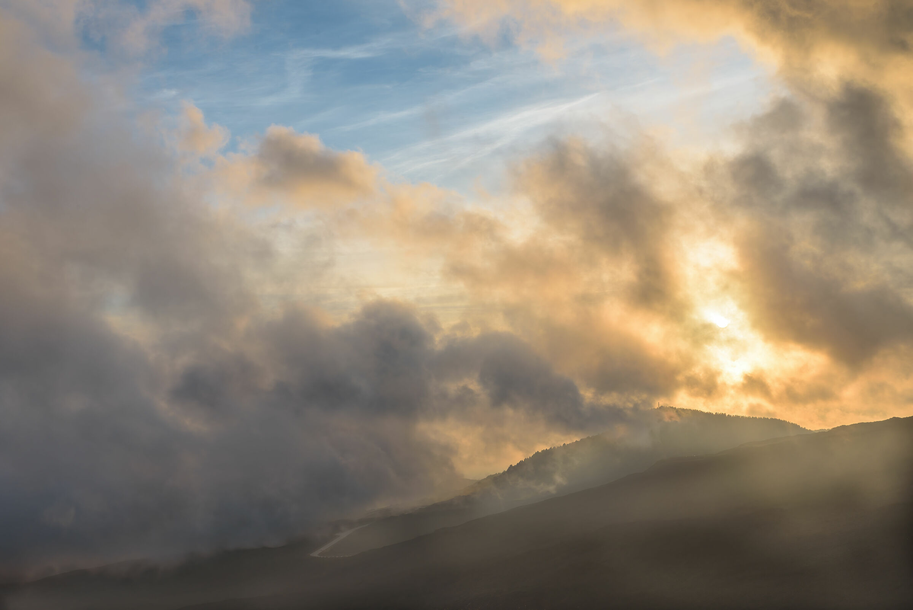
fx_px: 1015
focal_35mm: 40
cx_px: 456
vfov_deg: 33.4
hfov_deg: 48.4
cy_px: 305
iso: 100
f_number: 16
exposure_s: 1/60
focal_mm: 40
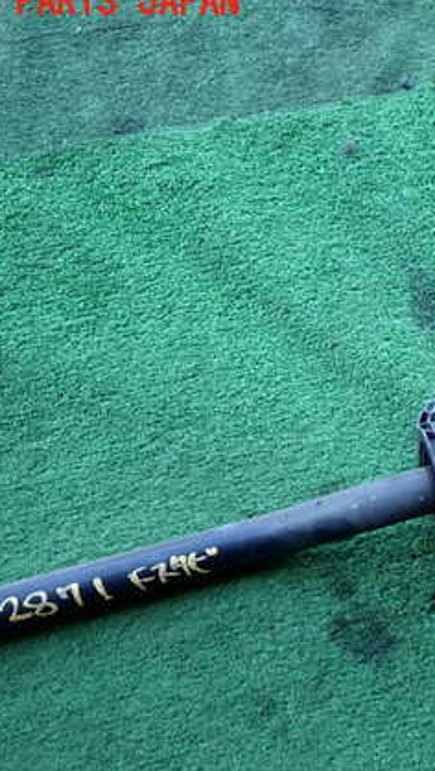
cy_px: 394
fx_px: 799
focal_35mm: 39
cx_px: 457
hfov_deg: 28.2
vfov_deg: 51.6
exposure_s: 1/125
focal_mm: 4.5
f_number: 2
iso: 100
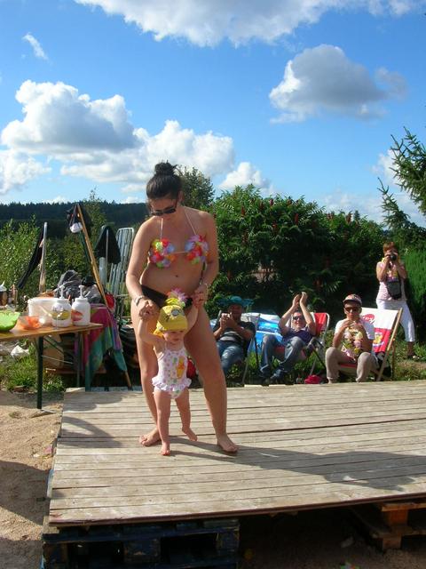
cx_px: 213
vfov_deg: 52.6
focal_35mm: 35
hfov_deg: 40.7
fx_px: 574
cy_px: 284
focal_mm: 5.8
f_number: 5.6
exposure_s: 1/286
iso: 50
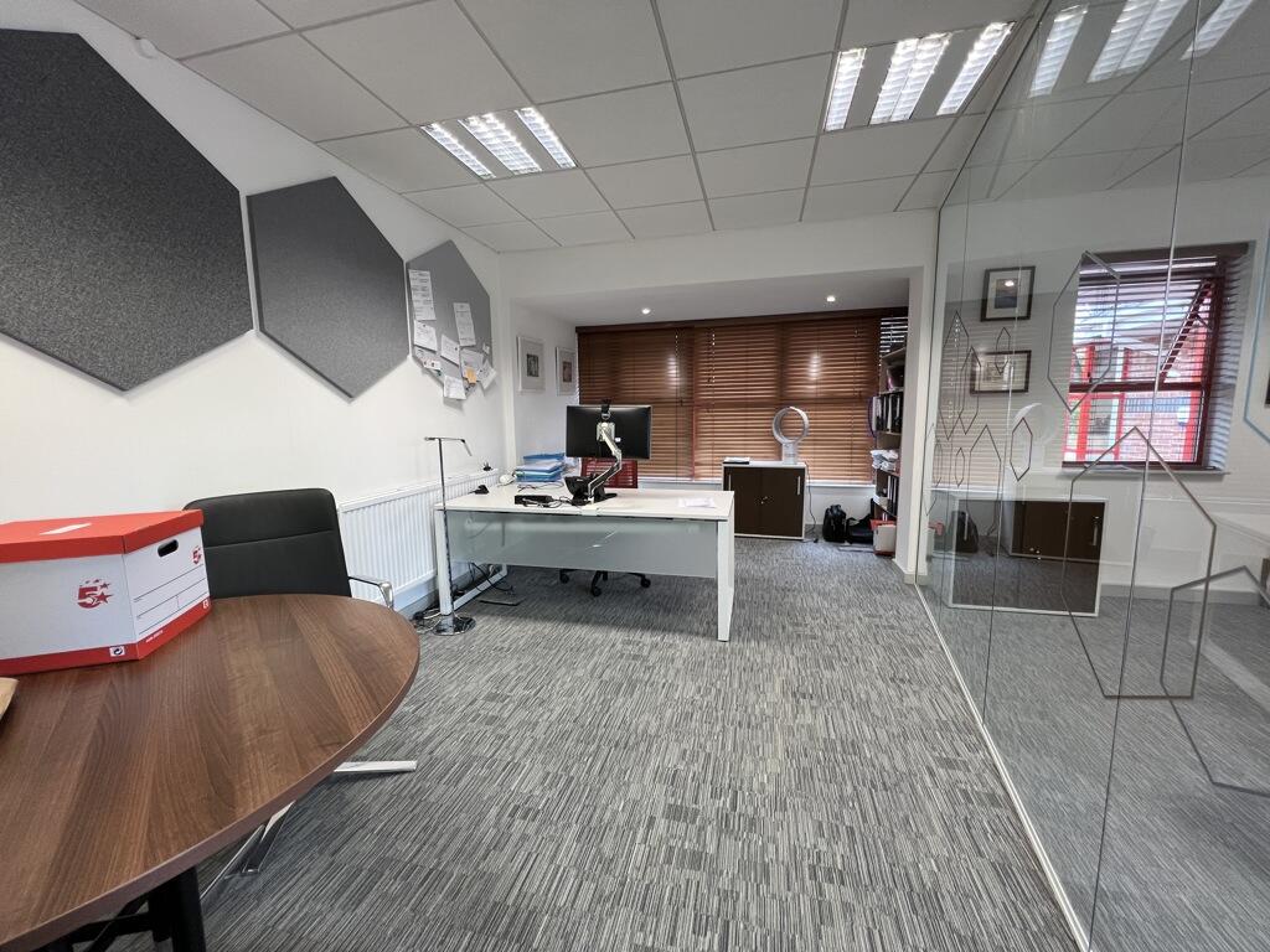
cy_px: 476
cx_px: 635
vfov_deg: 89.9
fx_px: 477
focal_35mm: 13
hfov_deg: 106.2
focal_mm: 1.57
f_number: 1.8
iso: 125
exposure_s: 1/100
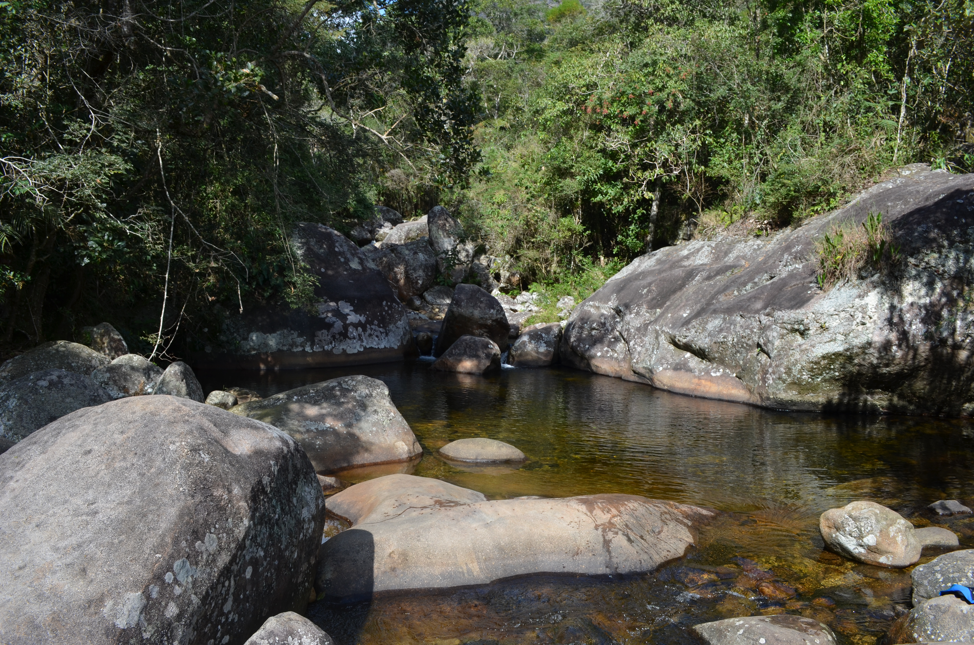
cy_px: 322
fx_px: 729
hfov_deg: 67.5
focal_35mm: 27
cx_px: 487
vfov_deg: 47.7
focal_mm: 18
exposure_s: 1/250
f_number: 8
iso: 200
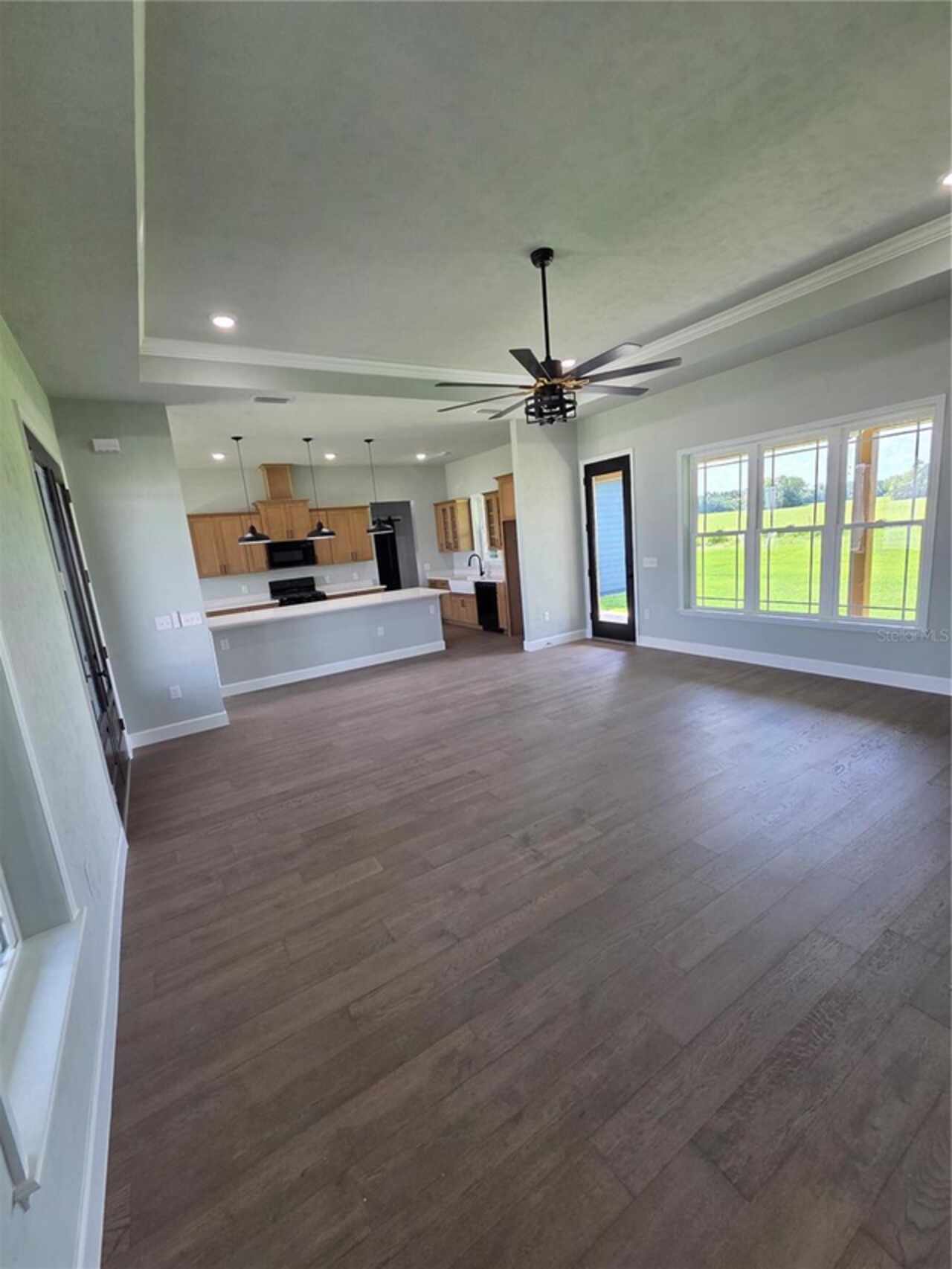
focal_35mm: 13
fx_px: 477
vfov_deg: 106.2
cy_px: 634
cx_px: 476
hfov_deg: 89.9
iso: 160
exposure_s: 1/120
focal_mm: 2.2
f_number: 2.2
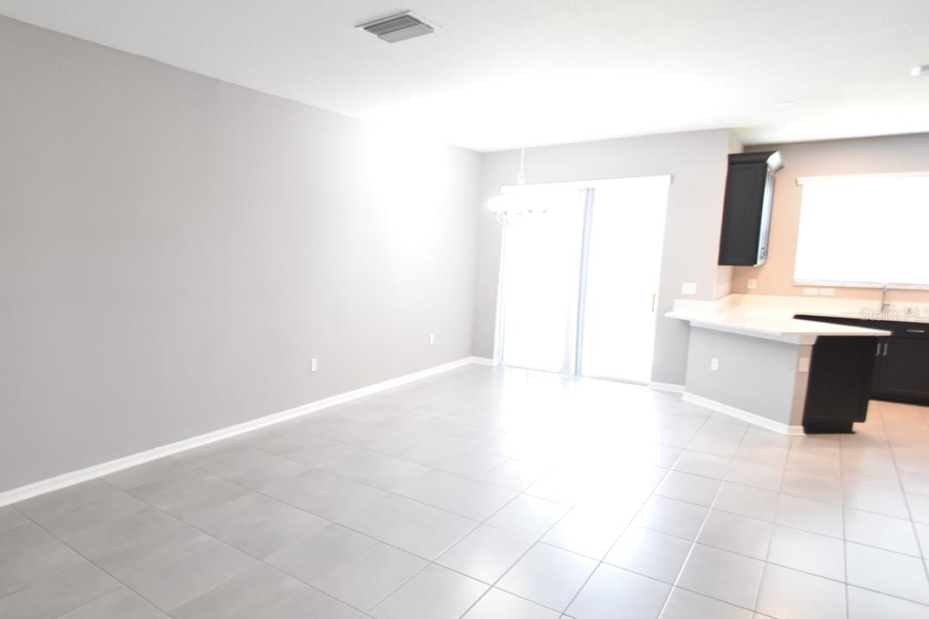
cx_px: 255
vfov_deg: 57.2
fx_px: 568
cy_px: 314
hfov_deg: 74.1
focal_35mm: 22
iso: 800
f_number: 3.5
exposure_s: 1/15
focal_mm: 10
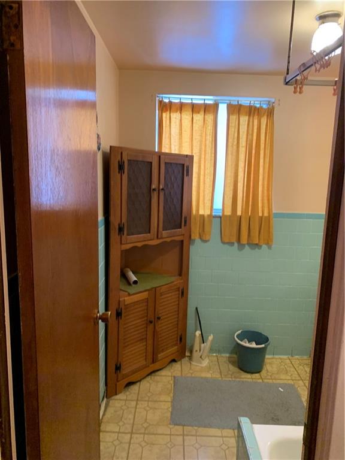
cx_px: 172
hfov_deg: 53.1
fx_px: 346
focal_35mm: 26
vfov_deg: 67.3
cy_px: 230
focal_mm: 4.25
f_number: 1.8
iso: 250
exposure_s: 1/60
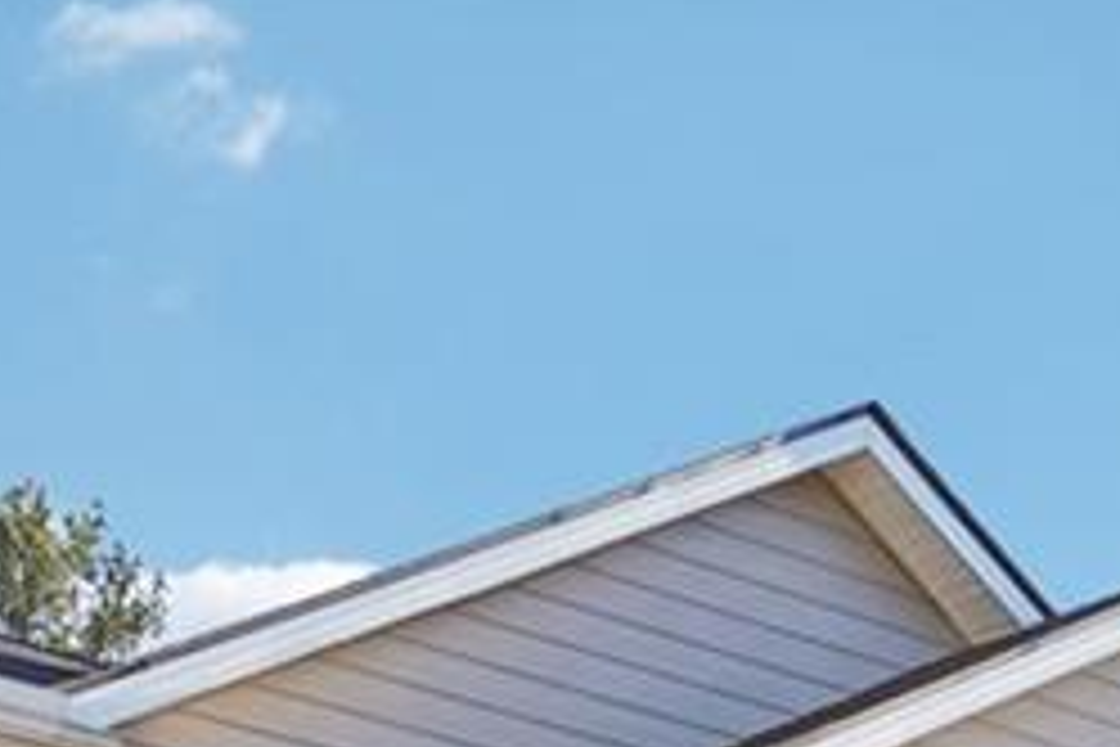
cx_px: 180
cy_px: 1287
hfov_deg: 18.2
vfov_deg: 11.5
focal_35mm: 111
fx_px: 3453
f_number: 8
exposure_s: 1/80
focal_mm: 27
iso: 100
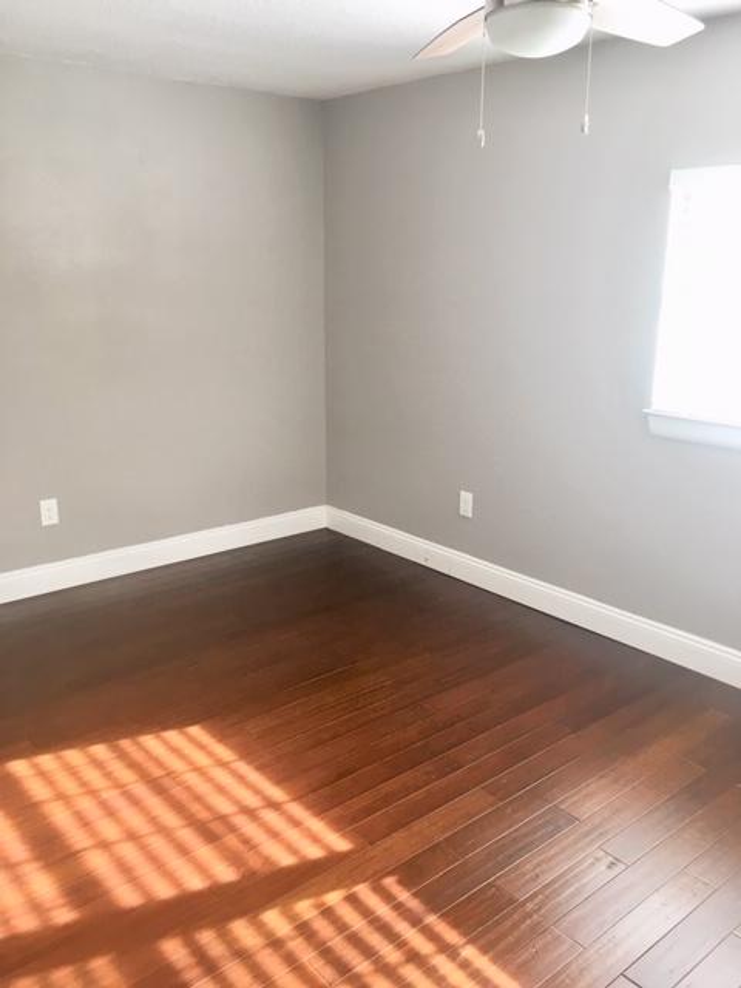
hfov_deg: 48.2
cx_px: 370
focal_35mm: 29
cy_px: 494
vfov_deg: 61.7
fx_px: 828
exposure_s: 1/30
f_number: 2.2
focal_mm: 4.15
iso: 50
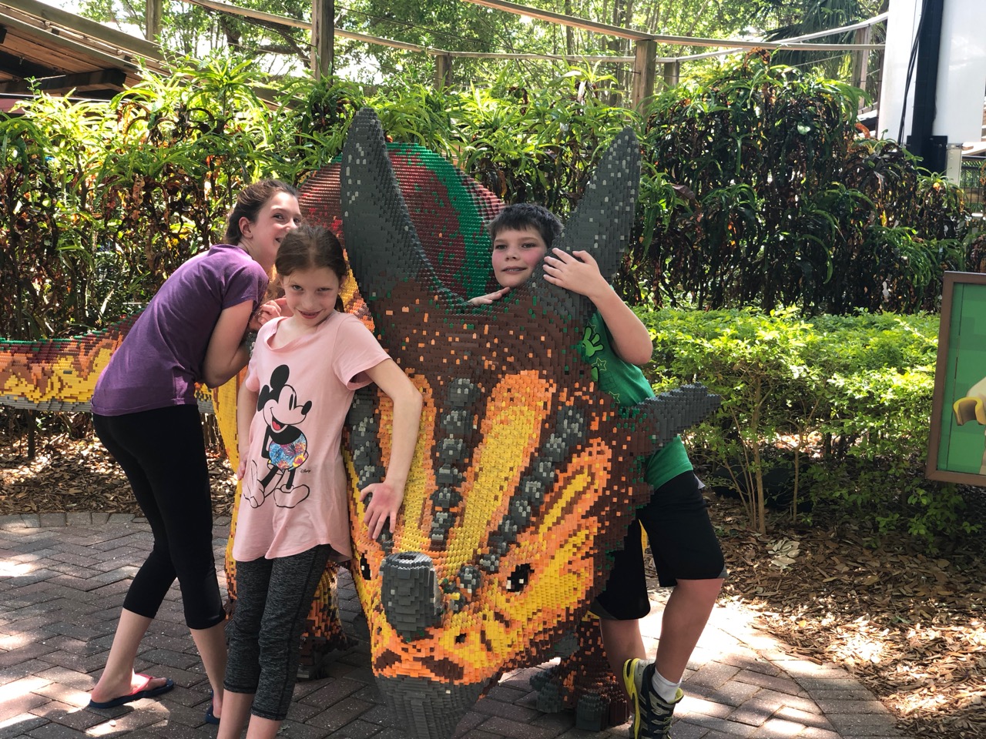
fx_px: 1481
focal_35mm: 52
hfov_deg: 36.8
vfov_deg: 28.0
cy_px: 370
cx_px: 493
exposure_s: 1/60
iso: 20
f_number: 2.4
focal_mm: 6
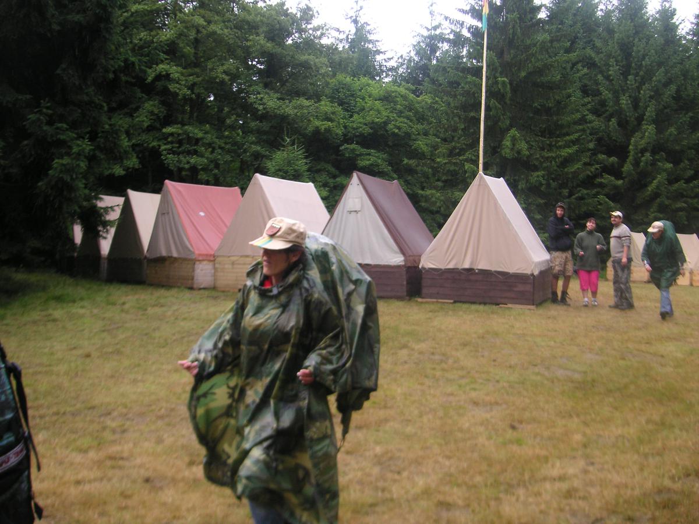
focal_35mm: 37
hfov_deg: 50.1
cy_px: 262
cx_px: 350
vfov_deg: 38.7
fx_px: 747
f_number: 2.8
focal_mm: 6.1
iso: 50
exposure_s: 1/250
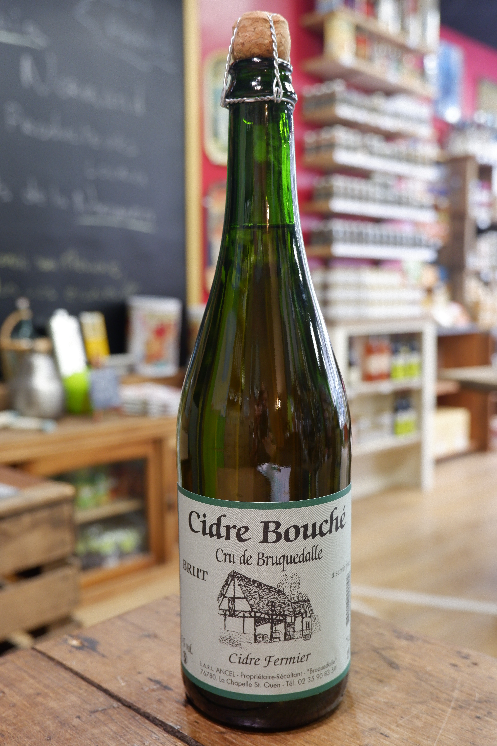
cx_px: 248
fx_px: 745
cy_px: 373
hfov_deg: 36.9
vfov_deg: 53.1
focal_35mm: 36
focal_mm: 24.9
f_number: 4.4
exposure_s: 1/38
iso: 1000
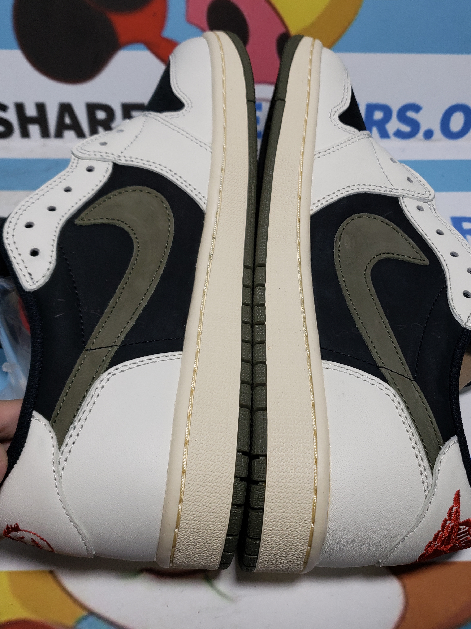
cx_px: 264
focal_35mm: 35
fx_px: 635
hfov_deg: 40.6
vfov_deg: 52.6
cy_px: 313
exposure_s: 1/758
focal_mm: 4.3
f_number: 1.5
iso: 50
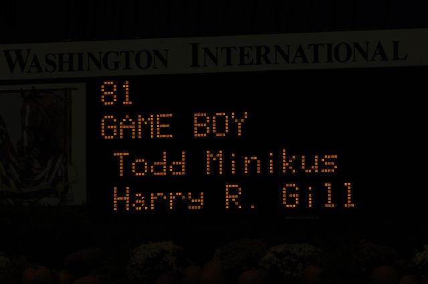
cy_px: 142
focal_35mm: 300
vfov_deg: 4.6
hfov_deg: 6.9
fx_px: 3562
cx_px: 214
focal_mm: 200
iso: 200
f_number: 5.6
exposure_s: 1/250
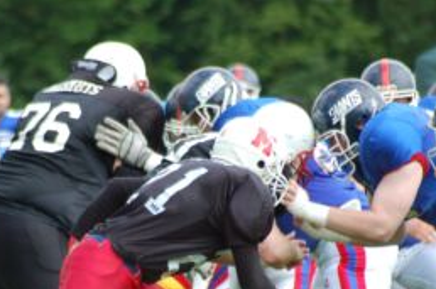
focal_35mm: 711
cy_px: 252
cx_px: 172
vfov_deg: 1.9
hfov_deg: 2.9
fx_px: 8595
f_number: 5.6
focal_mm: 270
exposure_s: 1/500
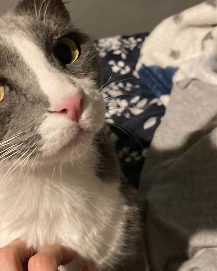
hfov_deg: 30.0
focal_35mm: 49
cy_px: 148
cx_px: 37
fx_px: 393
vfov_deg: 38.0
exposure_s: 1/30
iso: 640
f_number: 1.8
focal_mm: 3.99
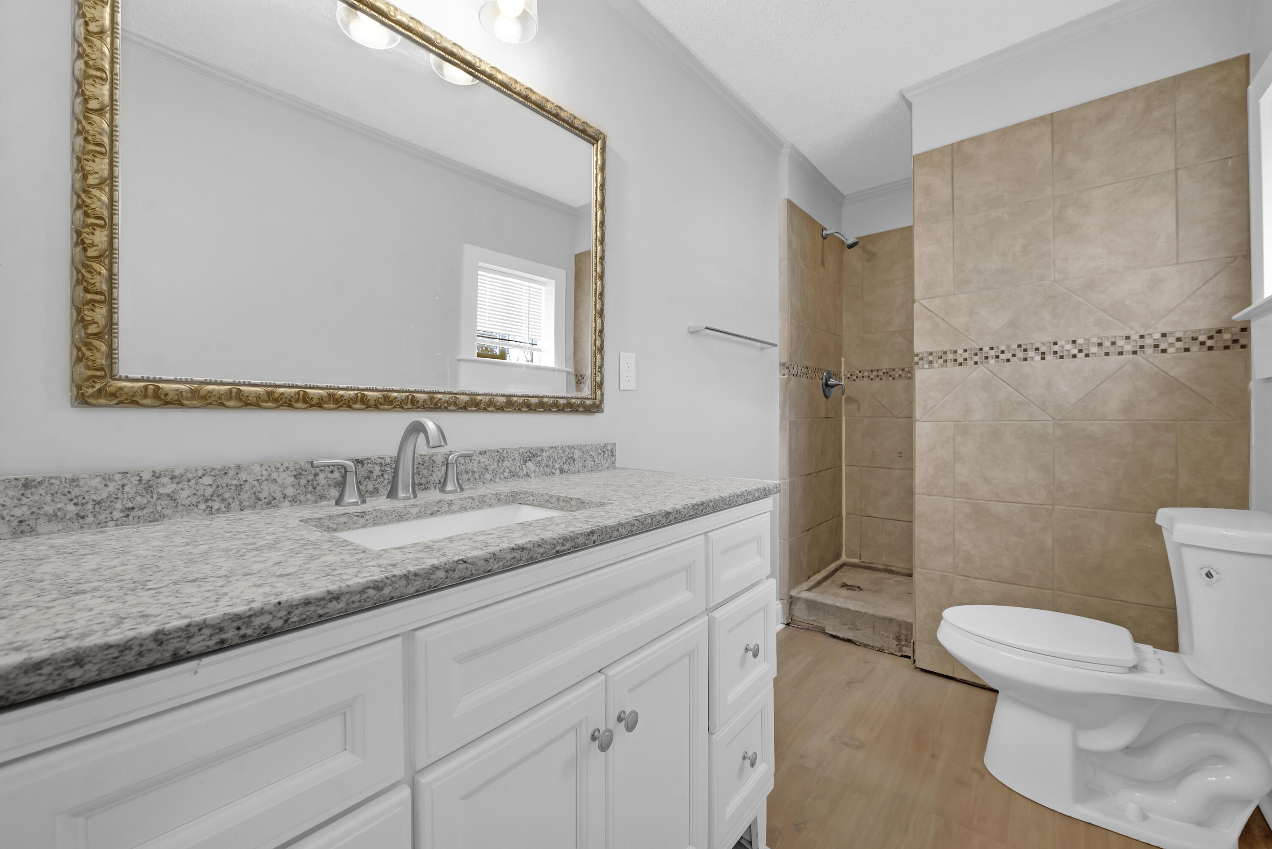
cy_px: 424
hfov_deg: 104.2
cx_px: 636
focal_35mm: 14
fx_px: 495
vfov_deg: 81.2
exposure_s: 1/20
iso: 640
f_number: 7.1
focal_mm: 14
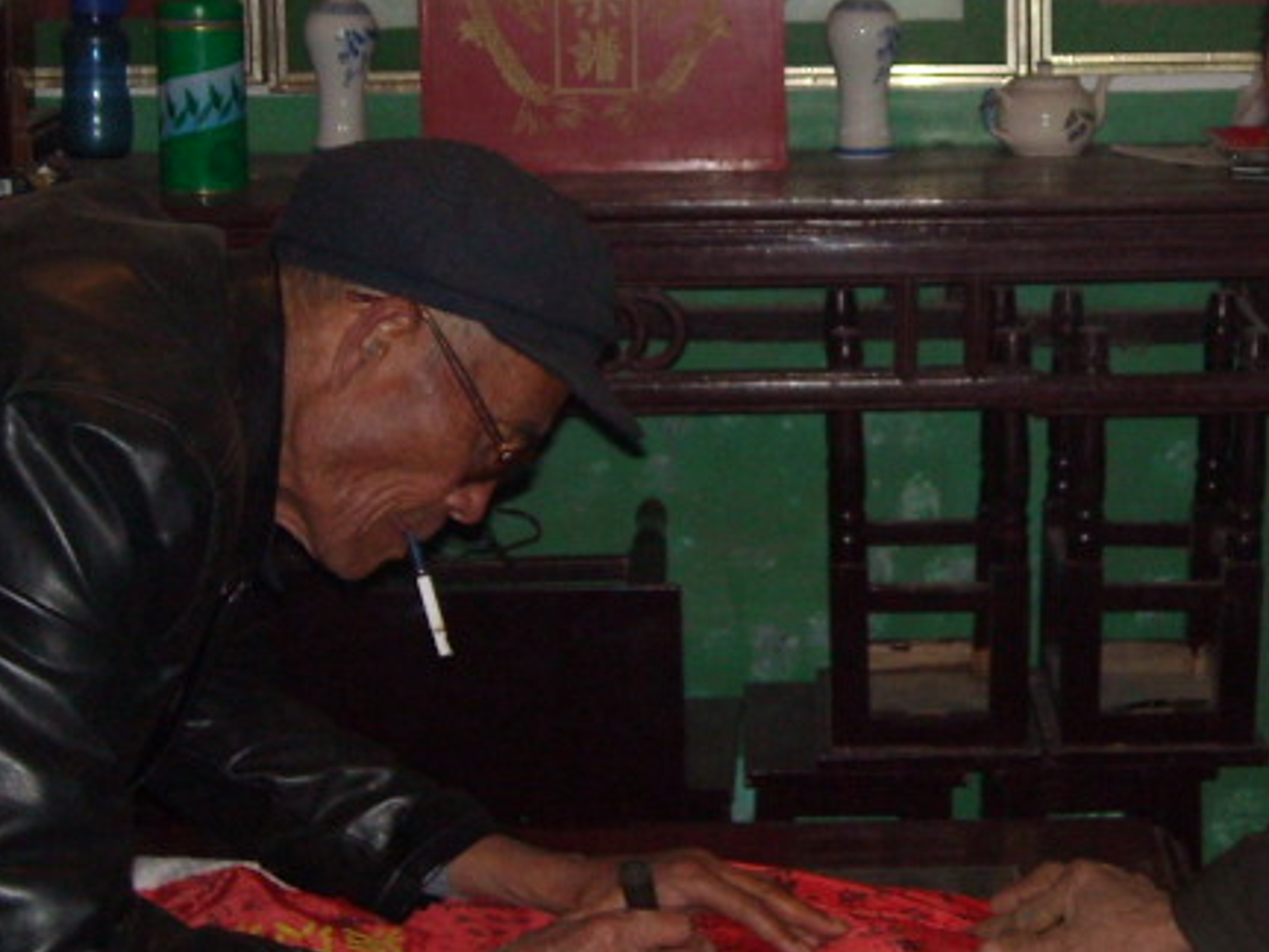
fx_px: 3043
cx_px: 919
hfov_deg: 23.4
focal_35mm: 83
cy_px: 300
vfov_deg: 17.7
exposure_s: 1/60
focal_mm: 5.7
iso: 200
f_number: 2.8
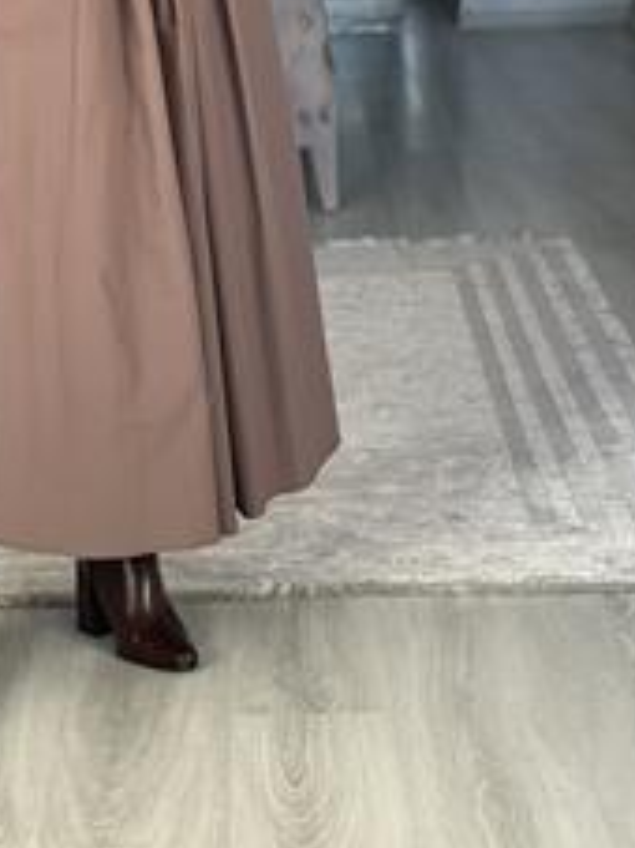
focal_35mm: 107
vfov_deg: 17.9
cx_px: 86
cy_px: -26
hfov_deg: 13.7
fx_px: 2620
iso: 125
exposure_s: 1/97
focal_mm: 6.86
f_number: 1.78
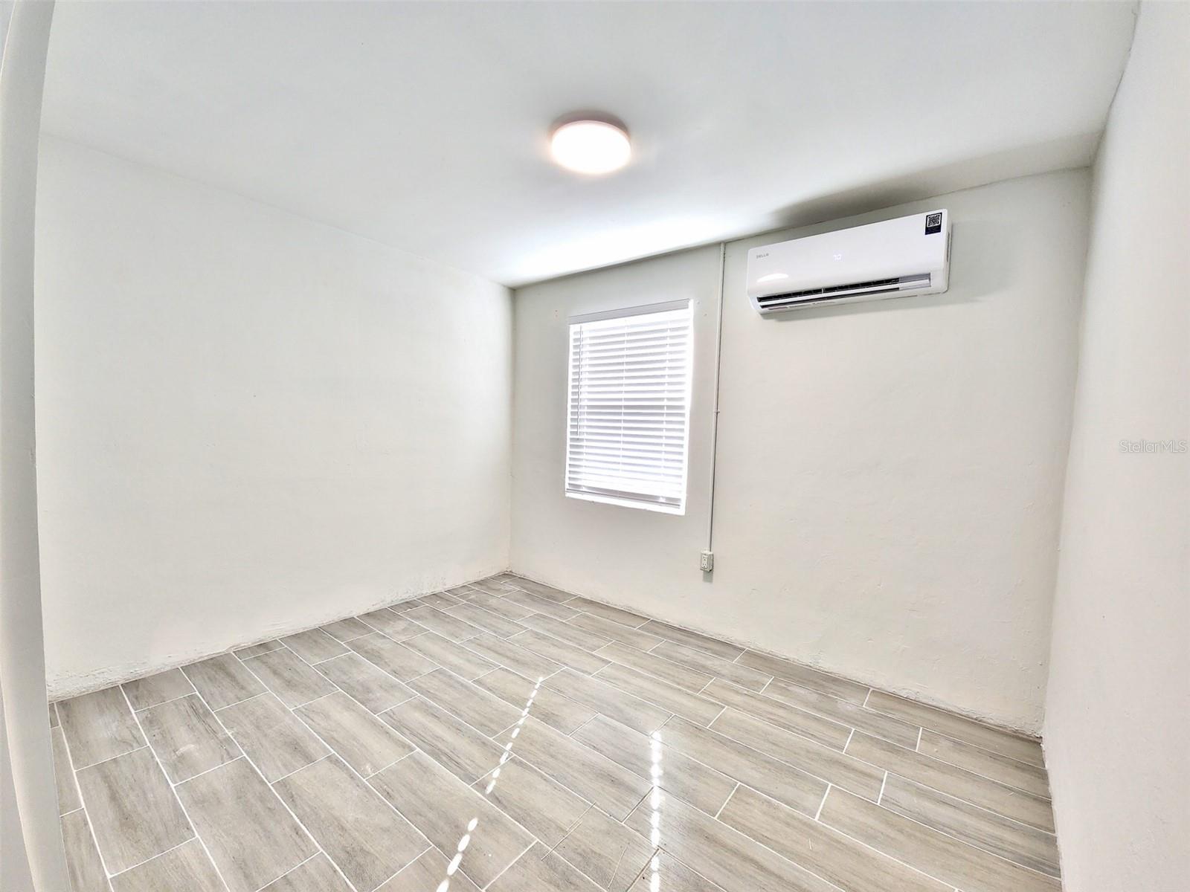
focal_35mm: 13
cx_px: 595
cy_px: 446
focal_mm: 2.2
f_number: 2.2
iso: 80
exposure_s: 1/60
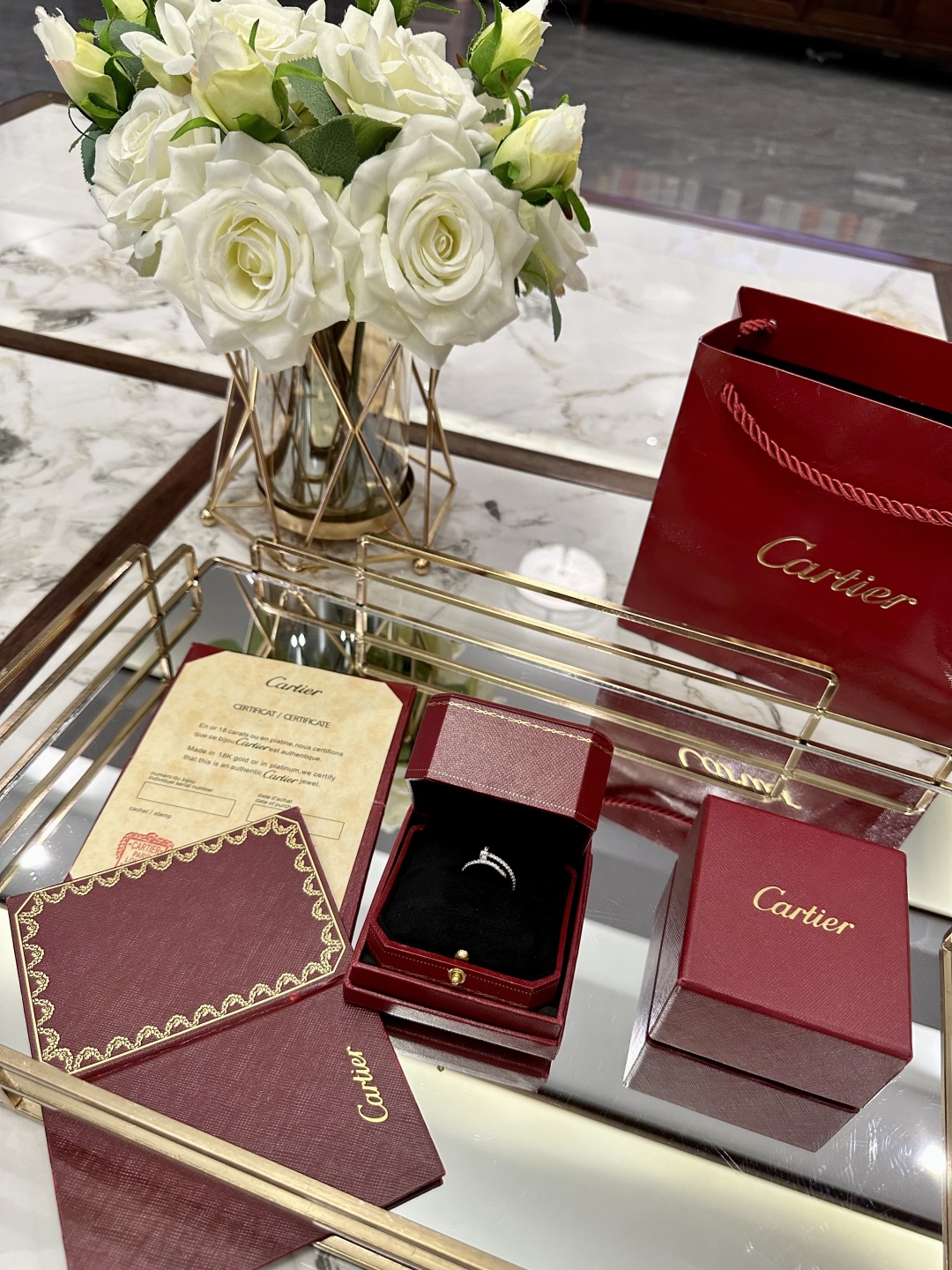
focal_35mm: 24
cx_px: 476
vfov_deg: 71.6
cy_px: 635
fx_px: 880
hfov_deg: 56.8
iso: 200
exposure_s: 1/100
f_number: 1.78
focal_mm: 6.86
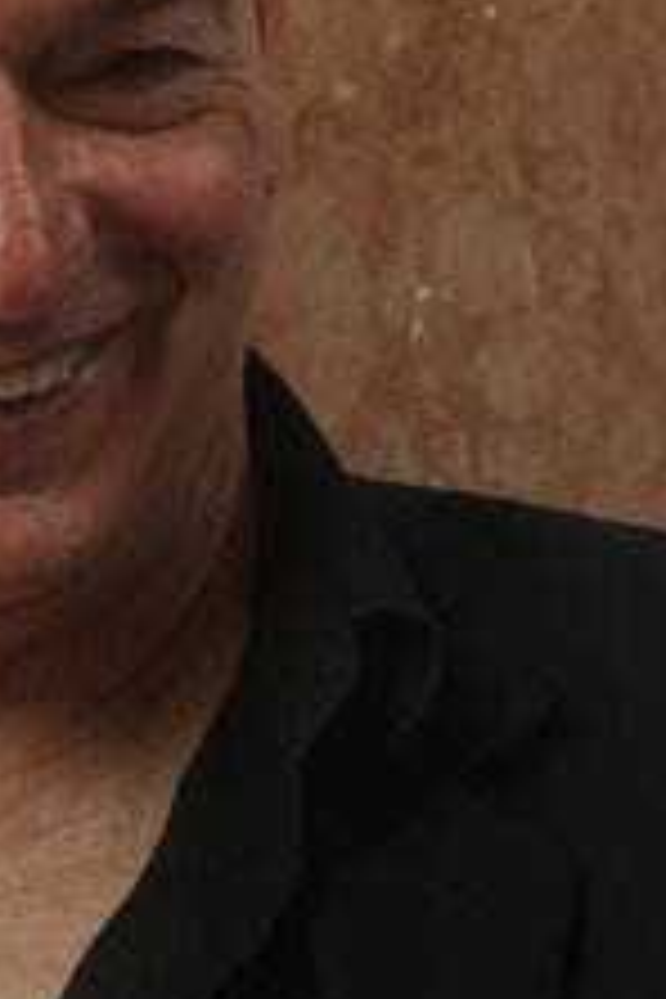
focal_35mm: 244
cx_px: 878
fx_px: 6770
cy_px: 522
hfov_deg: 5.6
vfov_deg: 8.4
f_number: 4
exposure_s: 1/125
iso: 200
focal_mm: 50
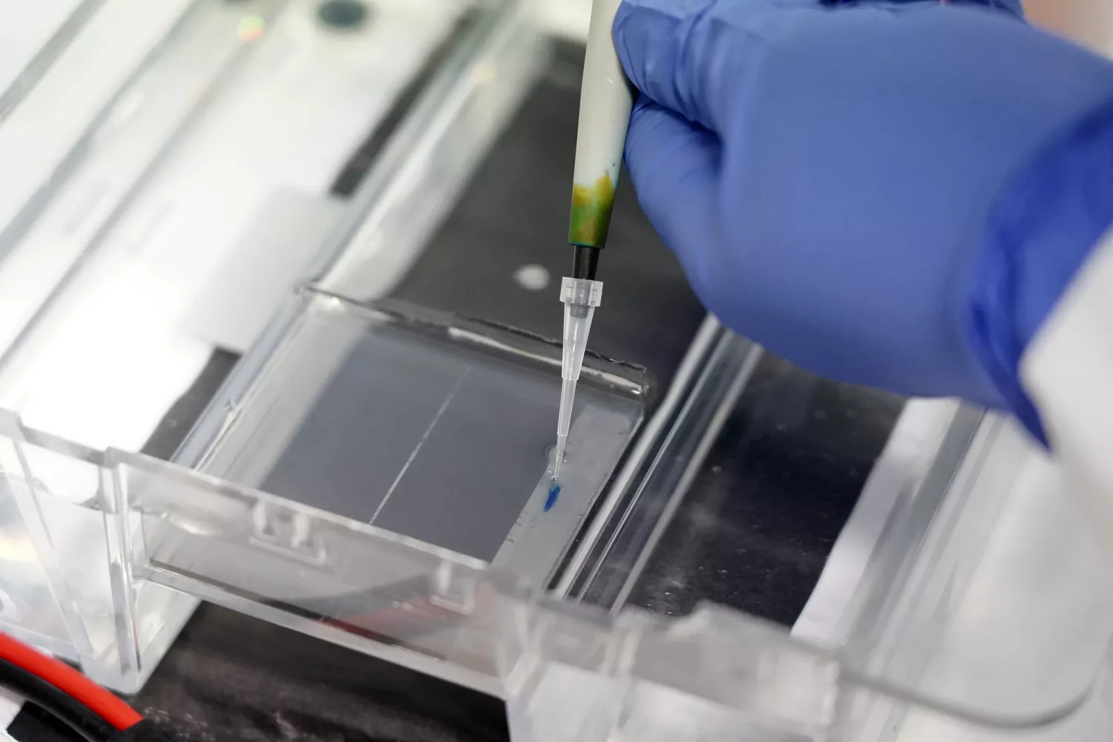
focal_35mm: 105
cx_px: 556
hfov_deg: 19.5
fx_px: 3246
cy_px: 371
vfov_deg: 13.0
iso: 6400
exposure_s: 1/160
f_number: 4
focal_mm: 105
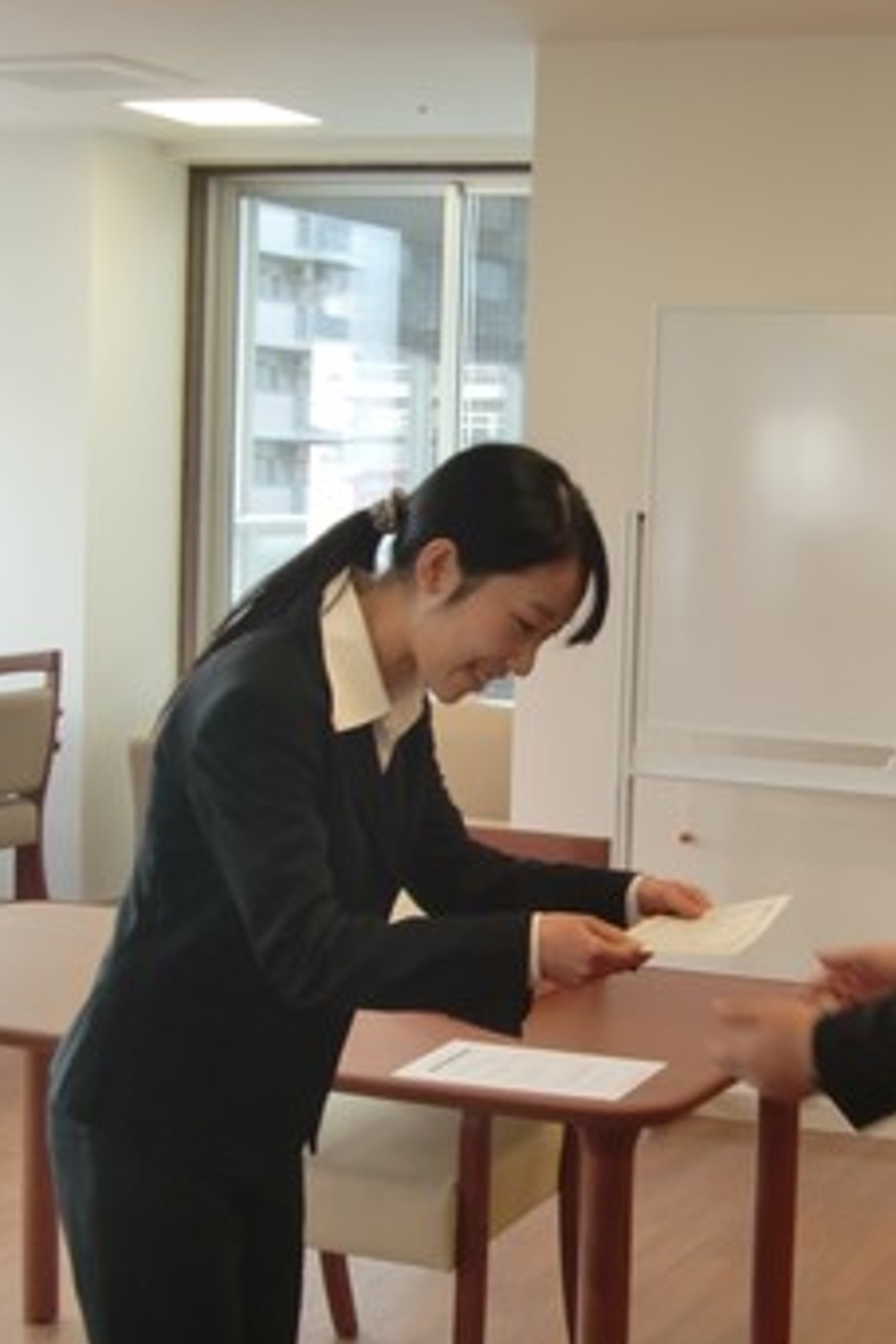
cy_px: 725
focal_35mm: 70
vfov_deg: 28.8
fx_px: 2613
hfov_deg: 19.3
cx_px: 707
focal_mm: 8.2
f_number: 3.3
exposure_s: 1/80
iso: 100
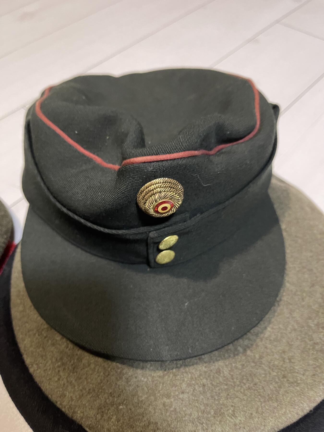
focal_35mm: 25
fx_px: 312
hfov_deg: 54.9
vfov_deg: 69.4
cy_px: 216
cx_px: 162
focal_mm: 5.1
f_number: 1.6
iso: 800
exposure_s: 1/30
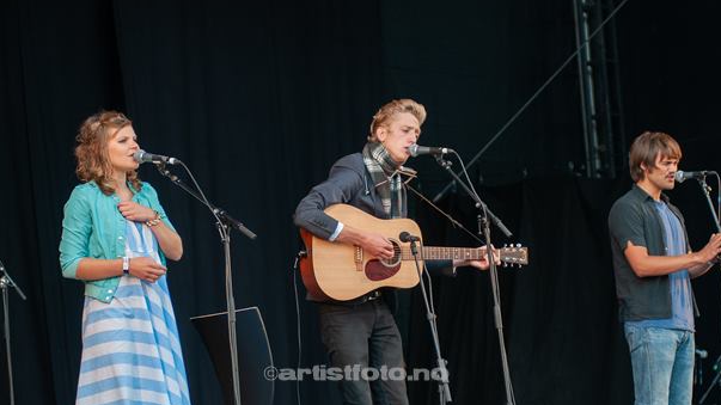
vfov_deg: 8.1
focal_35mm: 150
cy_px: 275
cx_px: 391
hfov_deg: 14.3
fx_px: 2867
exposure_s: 1/320
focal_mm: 80
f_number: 4
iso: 200
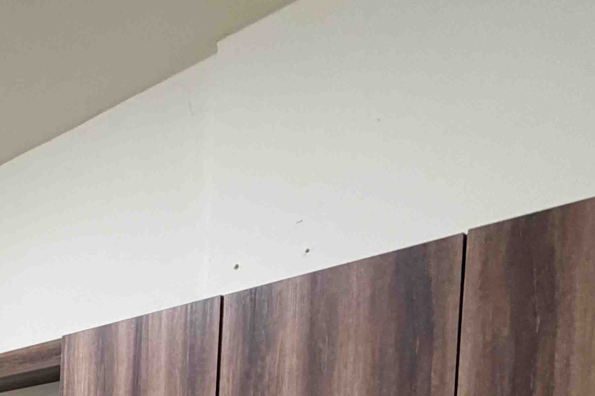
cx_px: -239
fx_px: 760
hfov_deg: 30.2
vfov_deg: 23.6
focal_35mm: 46
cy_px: 588
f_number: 2.2
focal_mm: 2.22
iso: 320
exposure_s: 1/50
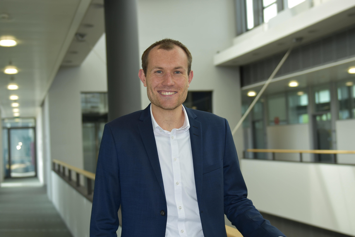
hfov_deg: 37.8
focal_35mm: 52
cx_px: 178
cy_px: 118
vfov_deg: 25.8
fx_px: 518
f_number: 2.8
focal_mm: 35
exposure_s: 1/250
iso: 140
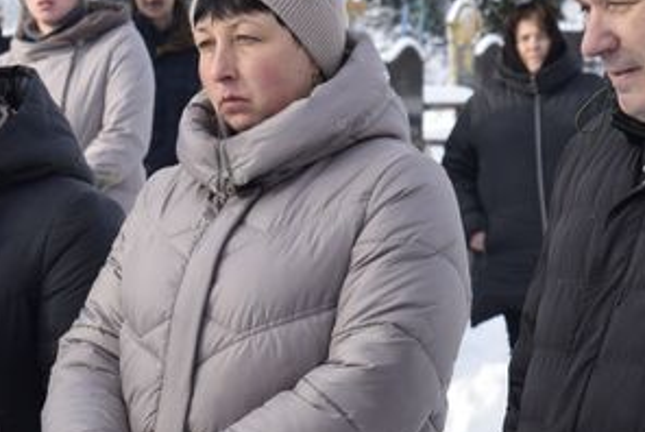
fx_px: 3753
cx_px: 765
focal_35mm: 209
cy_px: 206
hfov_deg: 9.7
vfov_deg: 6.6
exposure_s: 1/250
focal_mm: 55
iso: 200
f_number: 8
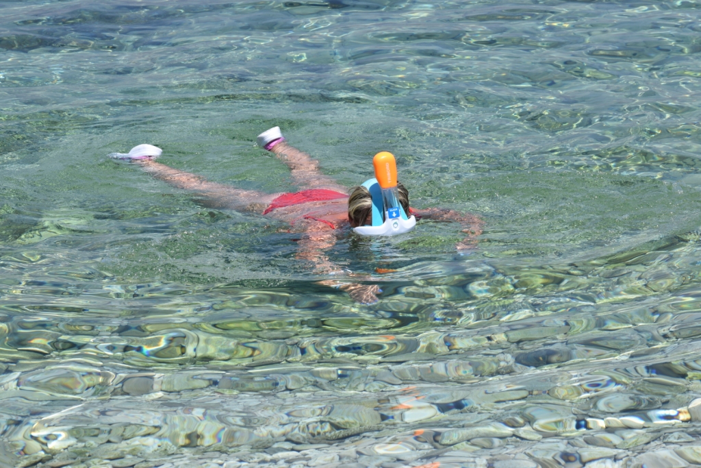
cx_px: 350
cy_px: 234
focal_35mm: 129
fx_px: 2512
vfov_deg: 10.6
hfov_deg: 15.9
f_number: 10
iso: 125
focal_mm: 86
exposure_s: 1/250
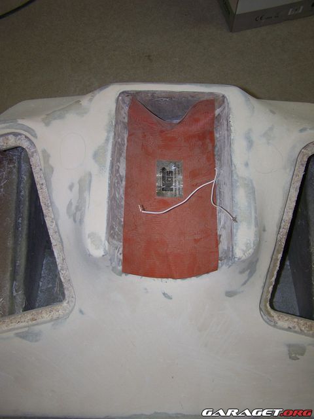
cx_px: 157
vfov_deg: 49.0
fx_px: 460
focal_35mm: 38
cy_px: 210
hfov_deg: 37.7
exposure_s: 1/60
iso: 80
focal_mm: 6.3
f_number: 2.8
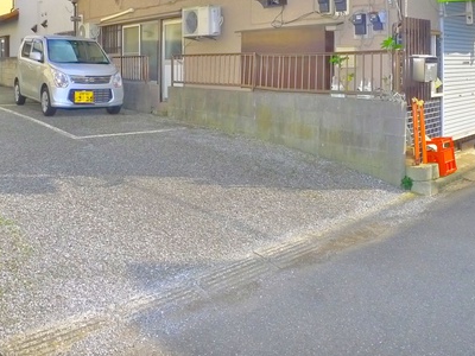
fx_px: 576
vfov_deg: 33.2
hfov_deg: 44.8
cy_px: 65
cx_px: 240
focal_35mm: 42
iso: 400
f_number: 4
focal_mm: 5.1
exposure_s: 1/500
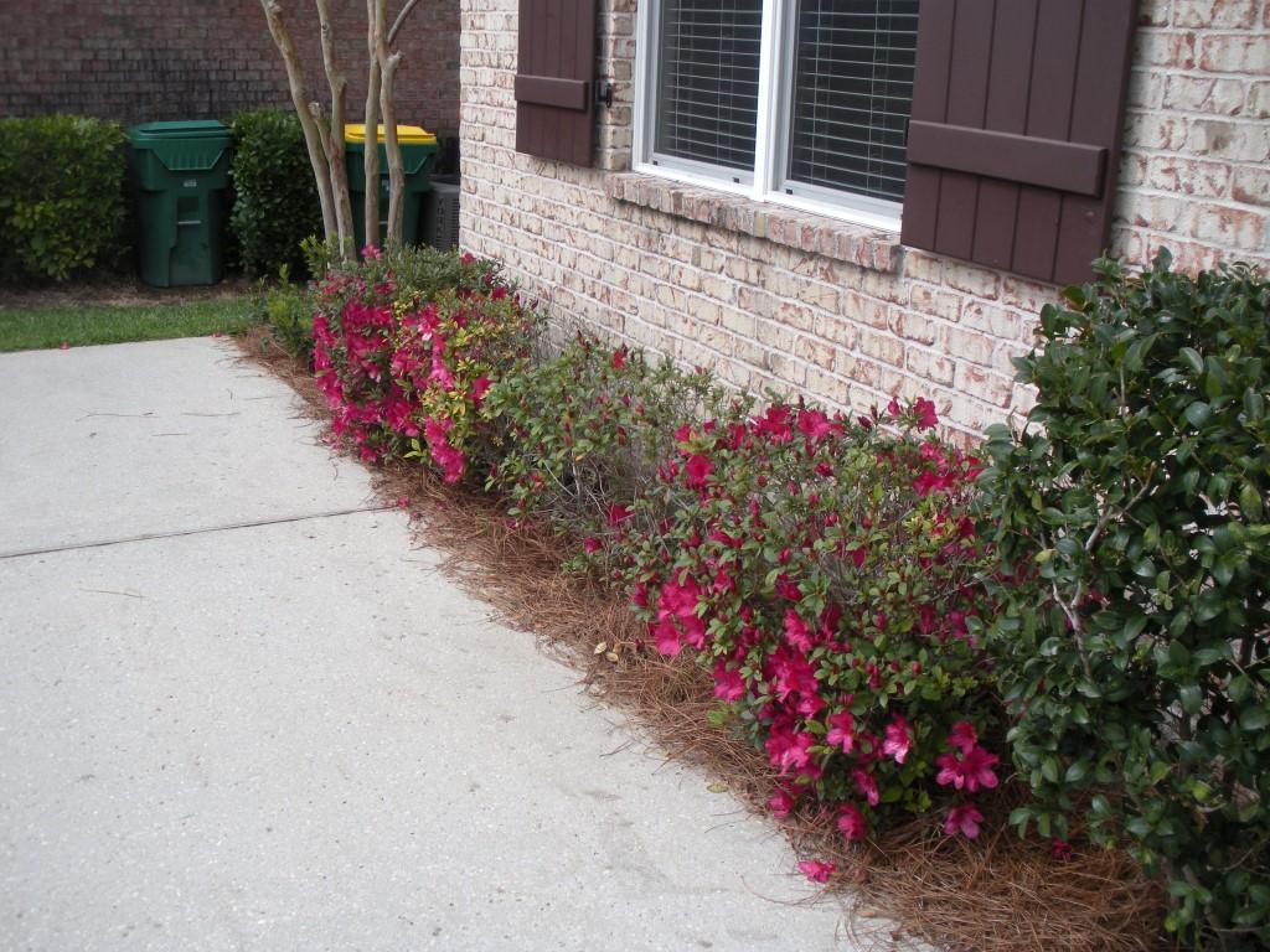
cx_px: 635
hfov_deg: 51.4
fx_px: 1321
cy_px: 476
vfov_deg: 39.7
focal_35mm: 36
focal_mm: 6.3
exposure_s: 1/430
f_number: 3.5
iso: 64
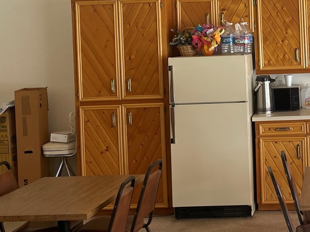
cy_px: 17
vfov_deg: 19.7
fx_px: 654
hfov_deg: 25.7
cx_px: 289
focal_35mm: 73
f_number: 1.6
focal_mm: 4.2
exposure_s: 1/121
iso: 50
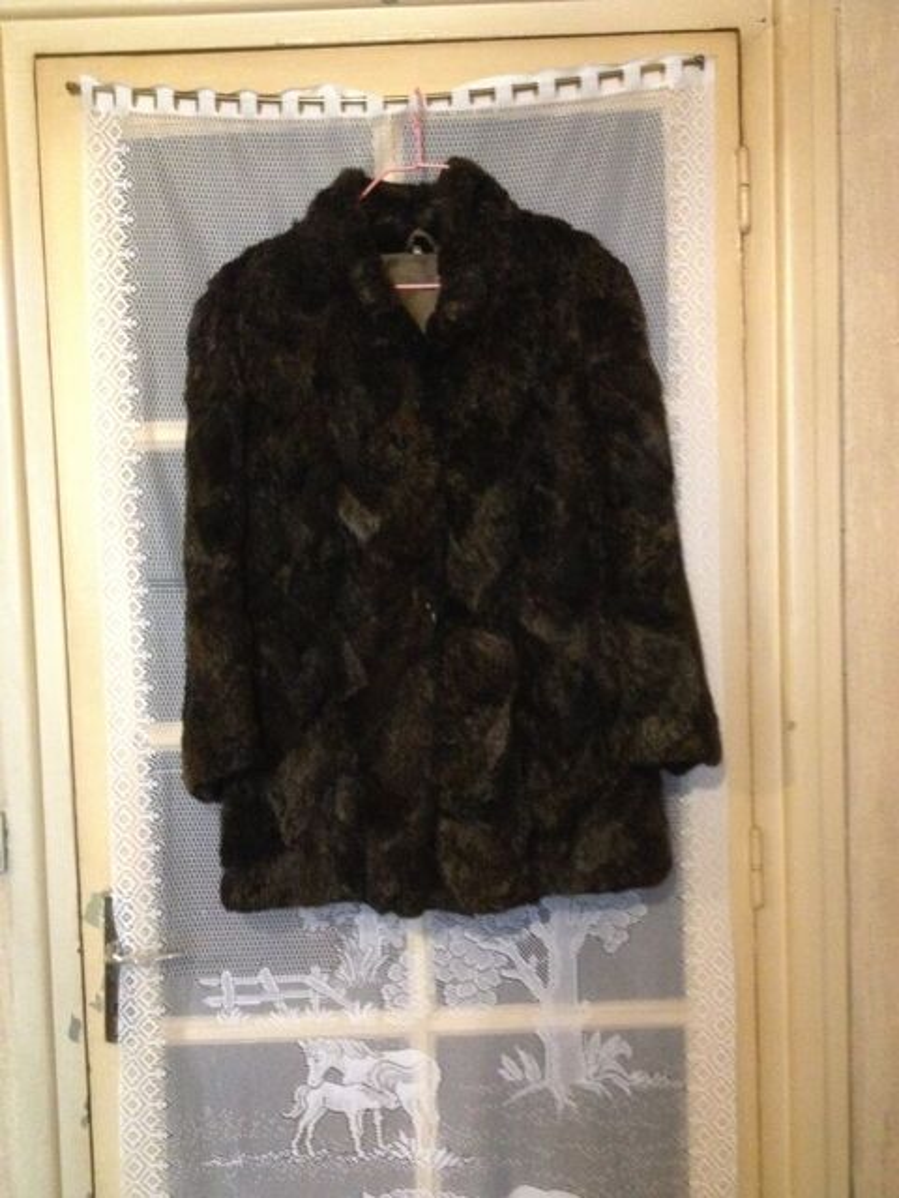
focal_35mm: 35
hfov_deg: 40.7
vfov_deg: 52.6
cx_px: 450
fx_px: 1212
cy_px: 599
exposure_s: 1/15
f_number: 2.4
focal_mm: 4.28
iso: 800
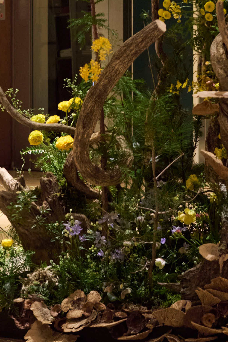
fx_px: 1557
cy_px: 7
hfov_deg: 8.4
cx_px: 202
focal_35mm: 164
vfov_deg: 12.4
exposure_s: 1/100
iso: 800
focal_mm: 50
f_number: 4
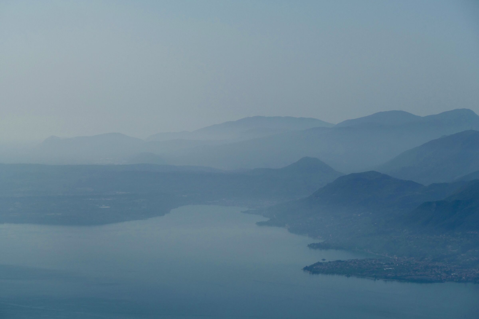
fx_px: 1942
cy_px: 160
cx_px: 240
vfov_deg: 9.4
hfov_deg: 14.1
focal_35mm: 146
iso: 200
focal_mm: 53.5
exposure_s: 1/1300
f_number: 7.1
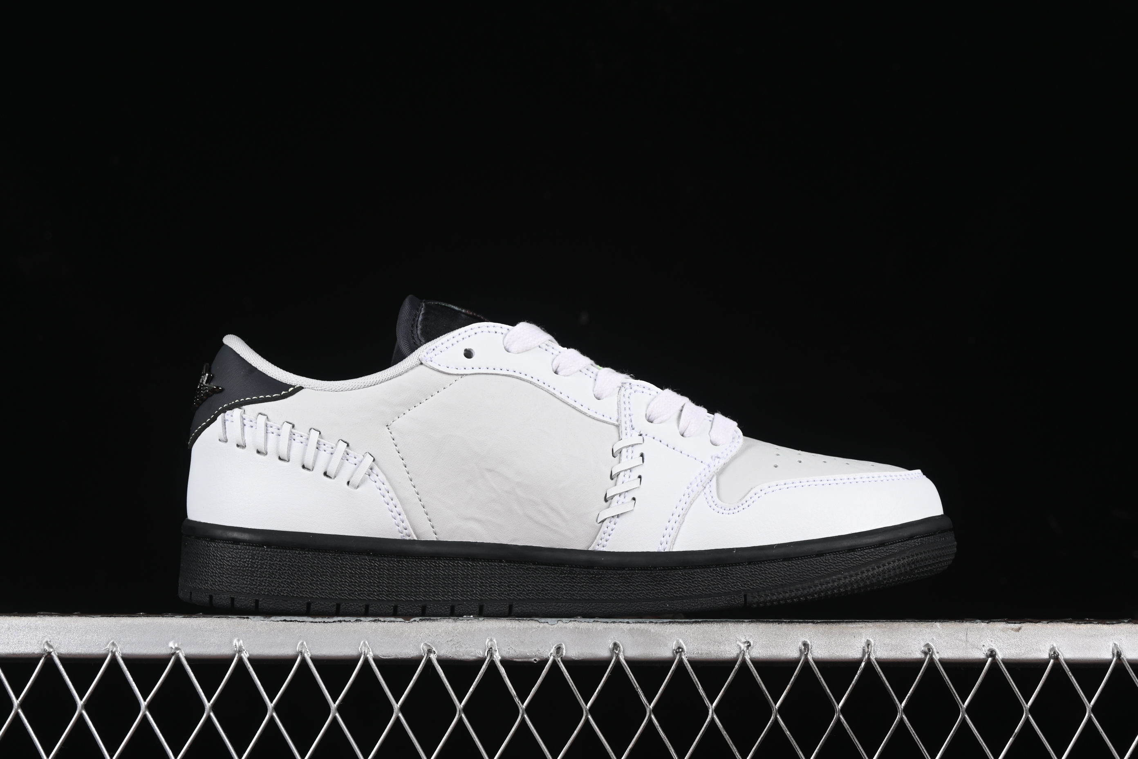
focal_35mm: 75
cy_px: 380
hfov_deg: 27.0
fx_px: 2371
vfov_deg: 18.2
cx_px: 569
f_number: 8
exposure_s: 1/80
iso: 160
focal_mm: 50
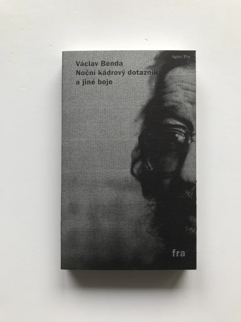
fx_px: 260
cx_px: 120
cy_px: 161
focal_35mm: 28
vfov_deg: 63.4
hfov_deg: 49.7
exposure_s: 1/100
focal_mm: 3.99
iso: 25
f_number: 1.8
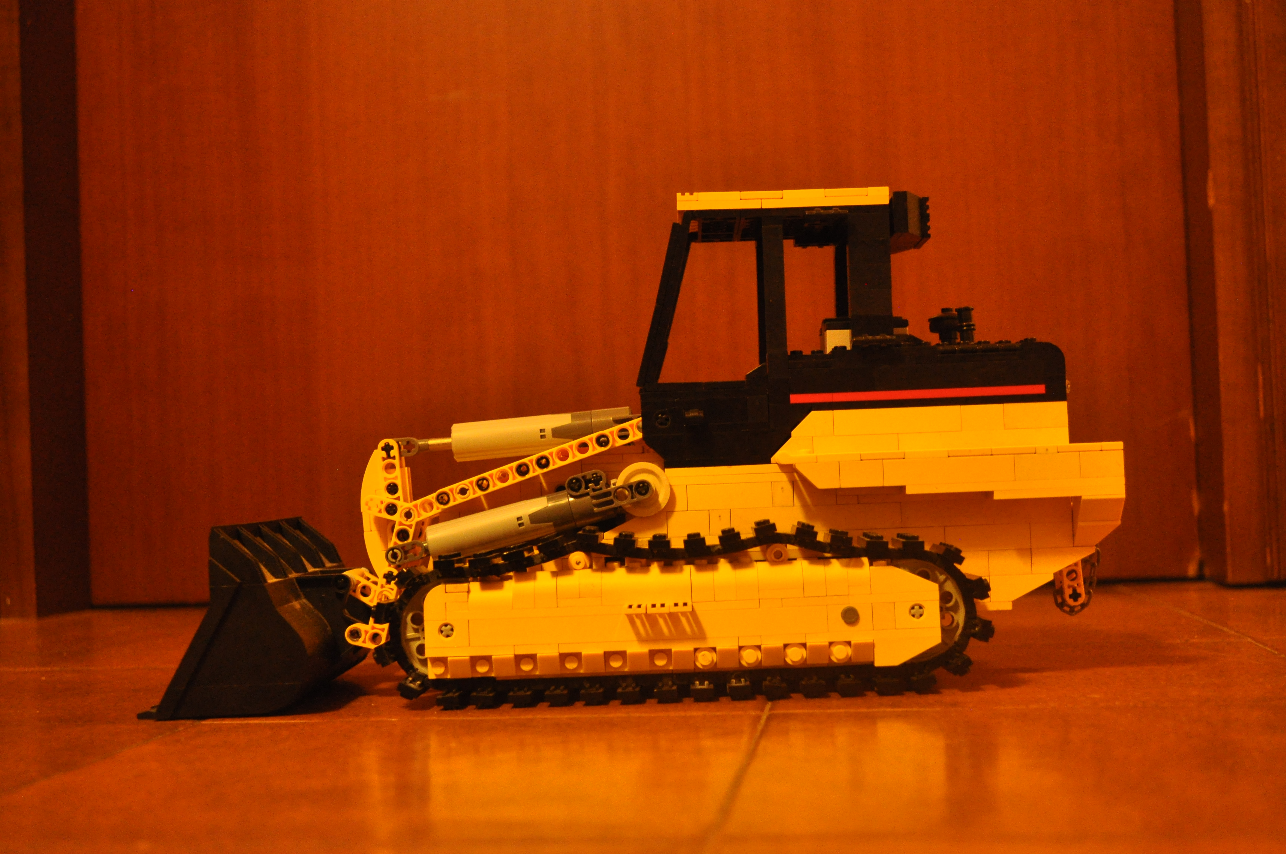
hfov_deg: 41.2
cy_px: 427
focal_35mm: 48
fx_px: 1713
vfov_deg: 28.0
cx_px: 643
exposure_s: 1/4
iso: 1600
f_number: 4.8
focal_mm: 32
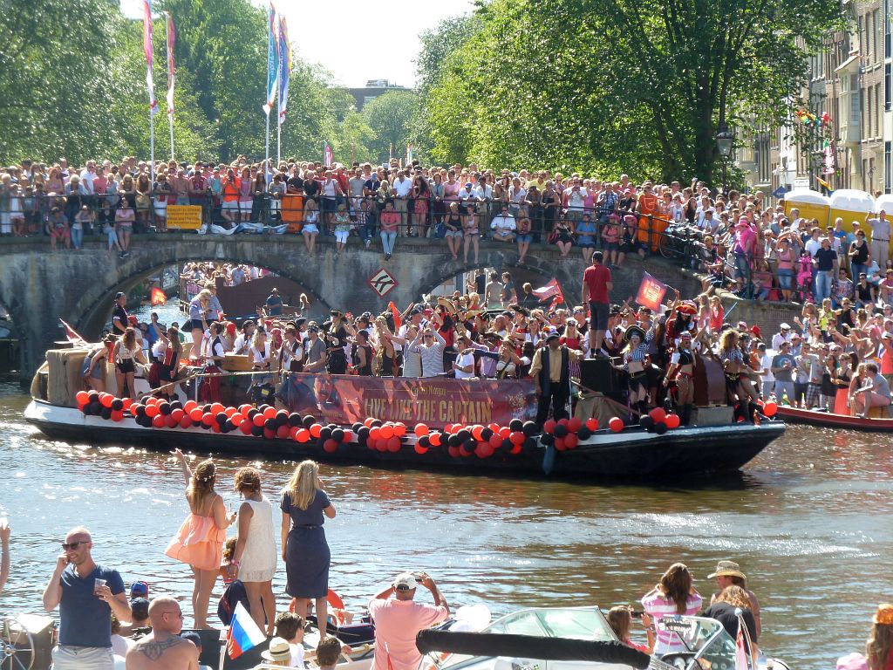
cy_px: 335
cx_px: 446
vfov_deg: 10.8
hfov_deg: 14.4
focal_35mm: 137
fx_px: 3534
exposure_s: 1/125
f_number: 4.5
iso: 80
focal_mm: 22.5
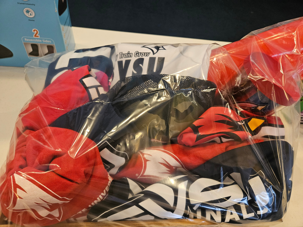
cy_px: 114
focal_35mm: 23
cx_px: 152
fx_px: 201
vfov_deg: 58.9
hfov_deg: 73.9
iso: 640
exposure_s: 1/120
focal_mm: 5.4
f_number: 1.8
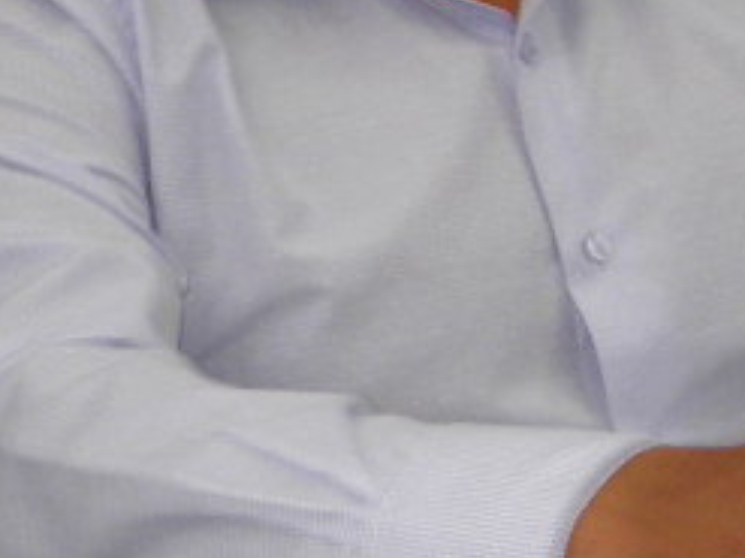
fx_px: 3119
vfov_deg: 10.0
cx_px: 1249
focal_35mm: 145
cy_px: -229
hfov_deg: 12.6
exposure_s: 1/30
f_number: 2.8
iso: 100
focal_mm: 4.9
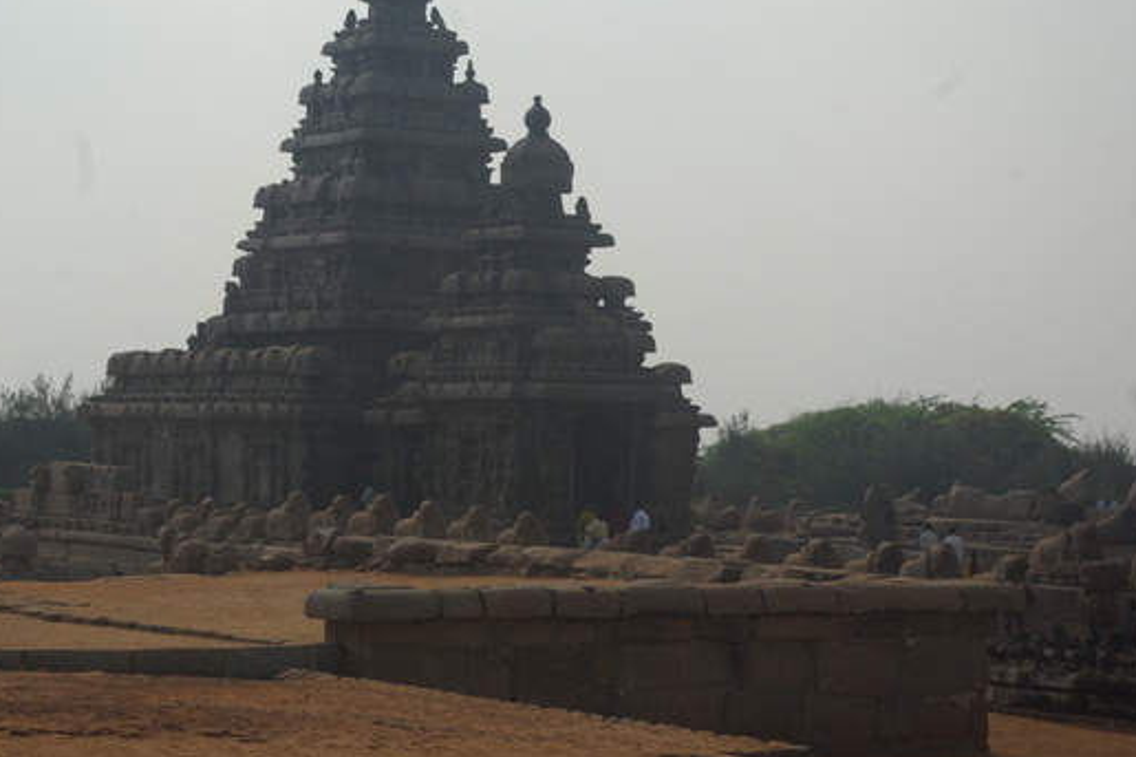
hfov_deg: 19.9
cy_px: 337
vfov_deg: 13.3
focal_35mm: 103
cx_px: 479
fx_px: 3237
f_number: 8
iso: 100
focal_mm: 55
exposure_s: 1/125
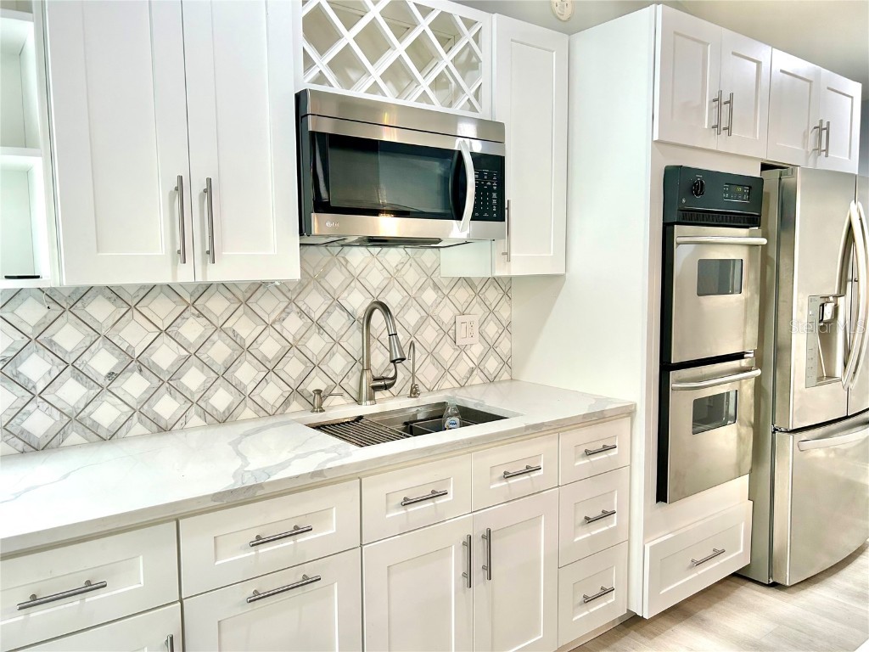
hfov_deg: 67.3
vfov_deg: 53.1
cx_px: 434
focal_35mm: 26
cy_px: 326
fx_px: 653
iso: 100
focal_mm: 5.7
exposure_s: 1/120
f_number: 1.5
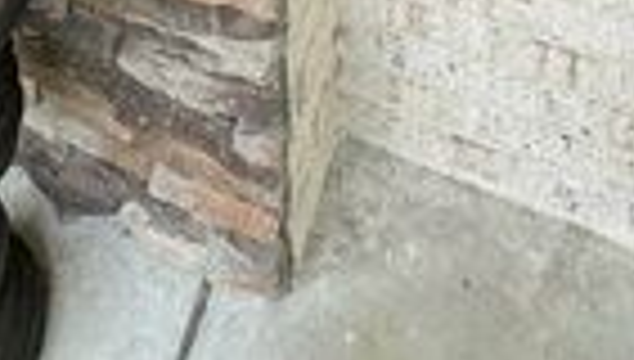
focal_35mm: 41
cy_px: -490
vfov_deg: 15.5
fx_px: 691
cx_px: 272
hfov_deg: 49.2
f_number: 2.2
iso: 40
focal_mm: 2.22
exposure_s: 1/163
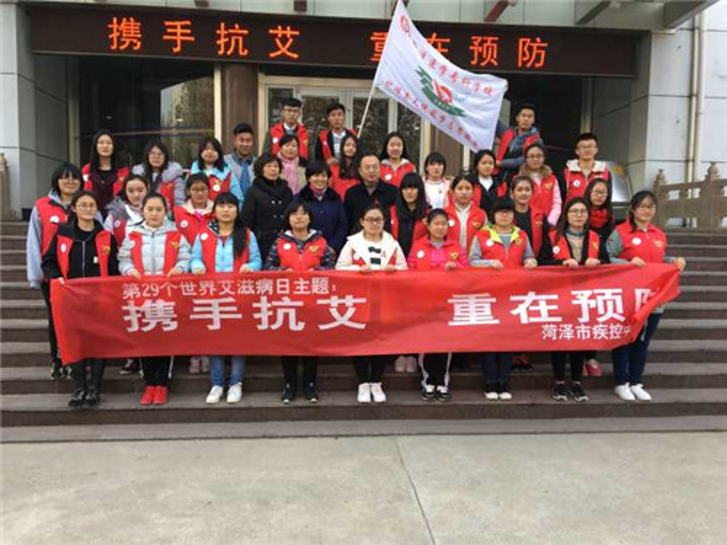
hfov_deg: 61.7
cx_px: 364
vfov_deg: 48.2
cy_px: 272
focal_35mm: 29
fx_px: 609
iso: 25
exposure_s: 1/130
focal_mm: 4.15
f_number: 2.2
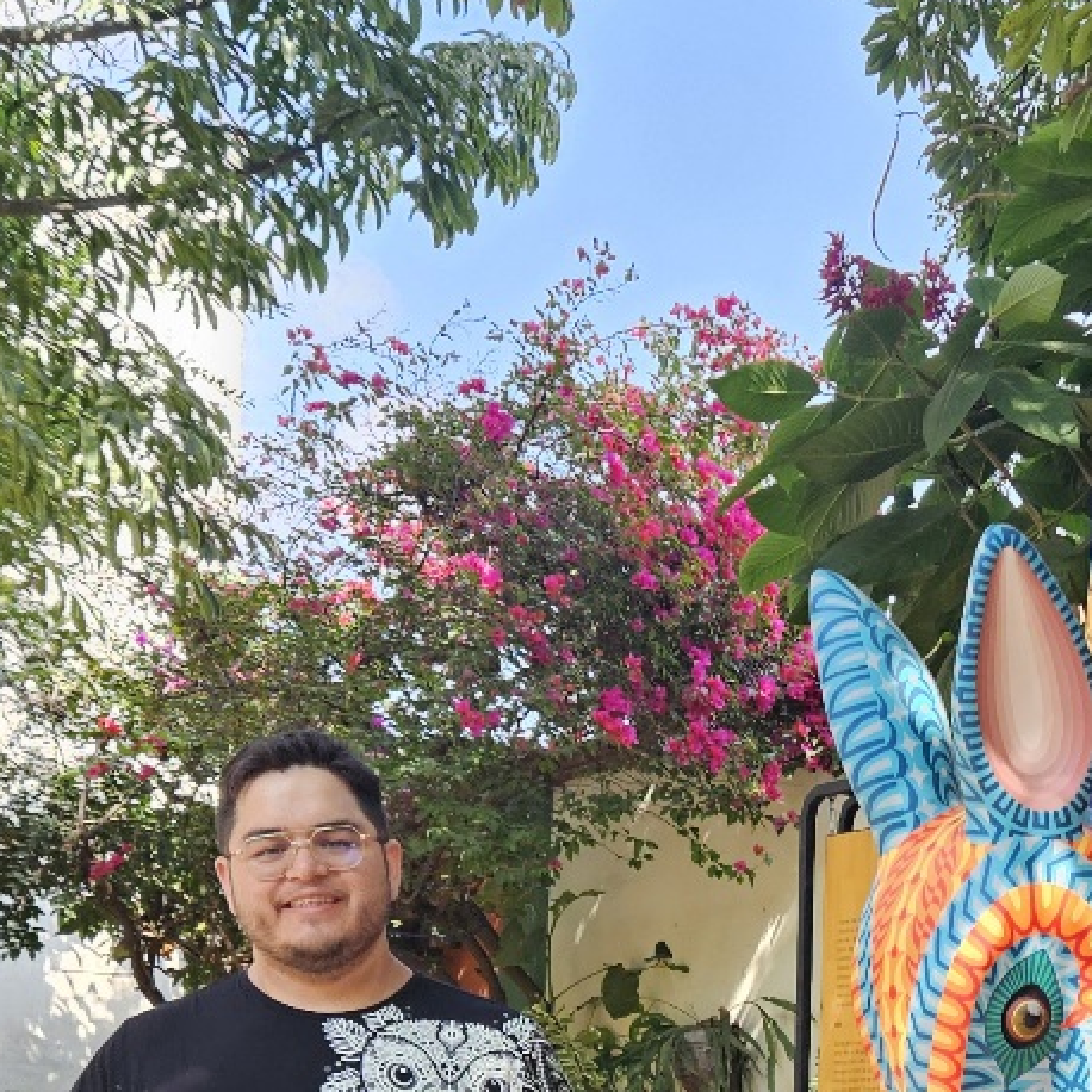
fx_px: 2534
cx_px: 1152
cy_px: 1247
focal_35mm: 71
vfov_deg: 22.7
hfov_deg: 23.1
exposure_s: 1/182
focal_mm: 5.4
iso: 64
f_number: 1.8
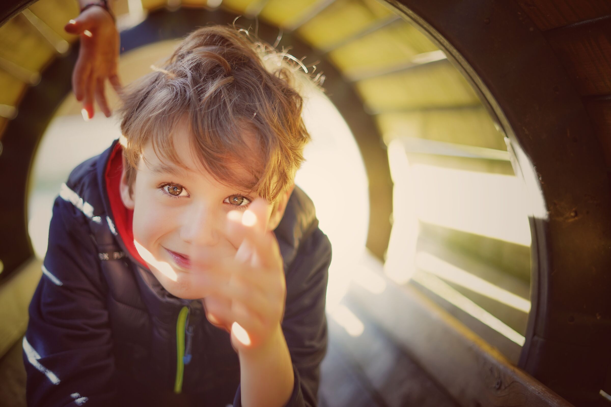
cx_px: 306
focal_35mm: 50
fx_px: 849
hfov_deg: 39.6
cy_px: 204
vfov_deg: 27.0
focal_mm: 50
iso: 160
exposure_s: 1/125
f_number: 1.8
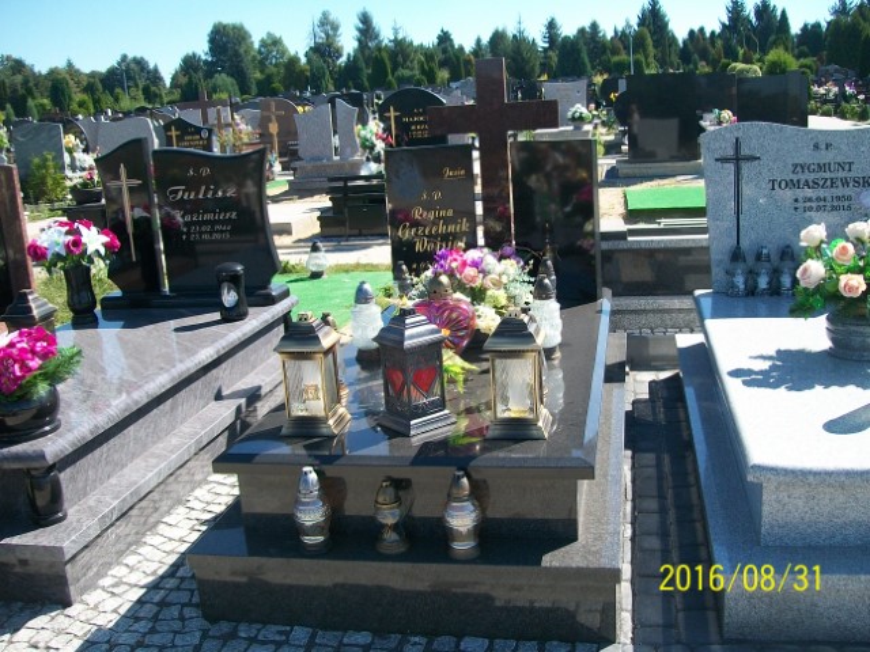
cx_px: 435
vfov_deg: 39.7
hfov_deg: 51.4
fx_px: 905
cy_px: 326
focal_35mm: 36
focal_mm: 6
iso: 80
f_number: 2.7
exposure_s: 1/640
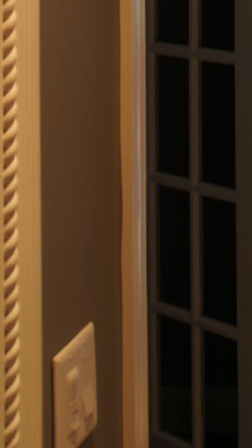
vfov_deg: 18.4
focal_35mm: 106
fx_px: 1261
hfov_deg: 10.6
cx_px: 470
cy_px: -179
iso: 250
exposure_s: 1/30
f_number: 4
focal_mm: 20
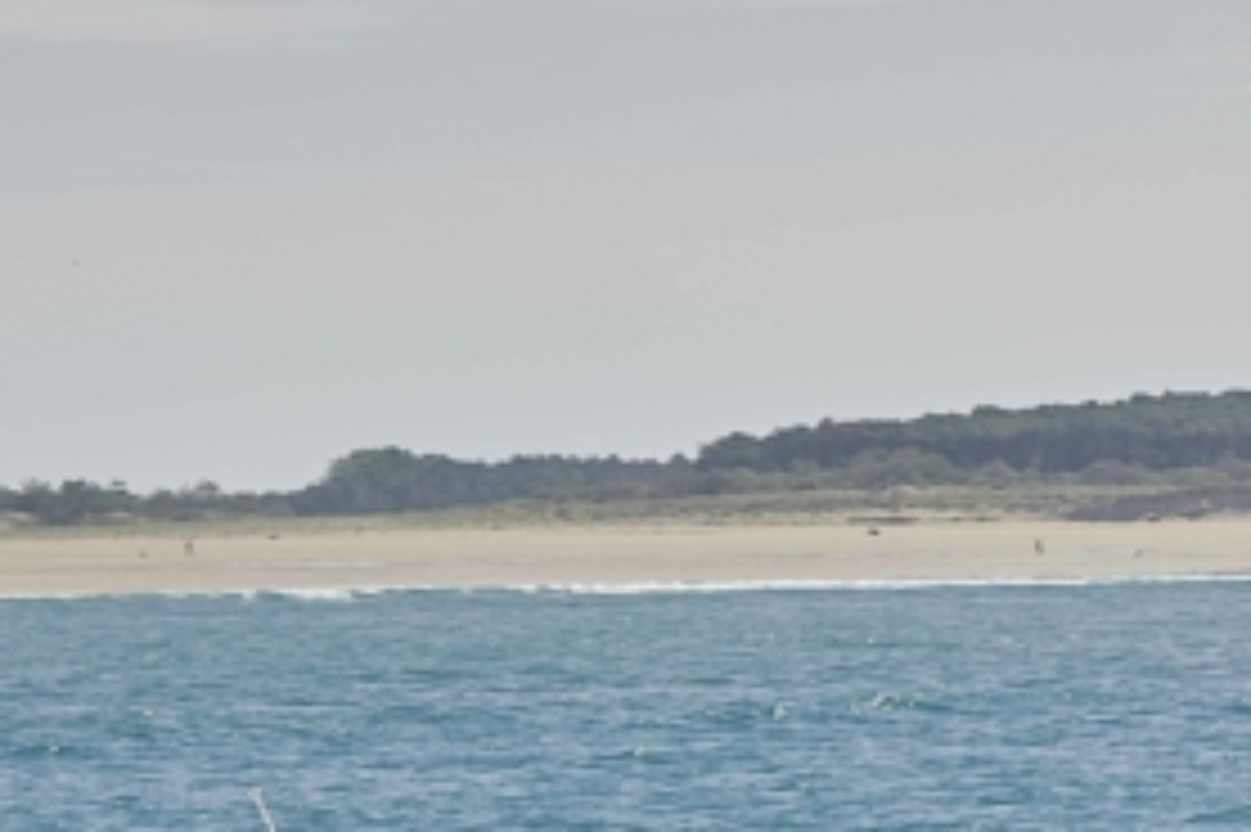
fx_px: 10488
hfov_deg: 6.8
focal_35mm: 302
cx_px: 576
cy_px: 1239
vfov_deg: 4.5
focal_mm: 82
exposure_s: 1/800
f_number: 10
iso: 200
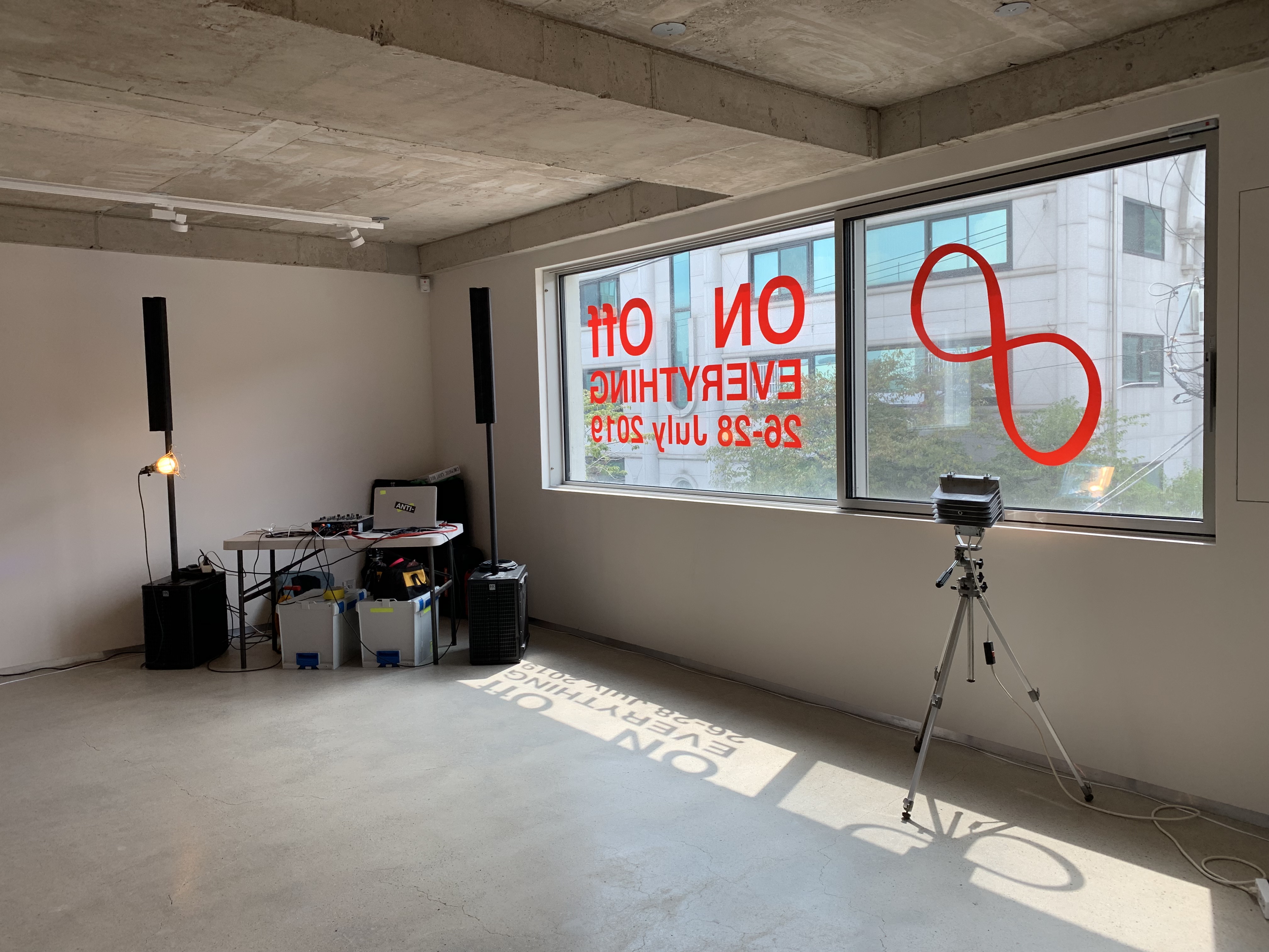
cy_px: 476
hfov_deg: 67.3
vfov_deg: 53.1
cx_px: 634
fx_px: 953
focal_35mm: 26
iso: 25
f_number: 1.8
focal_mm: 4.25
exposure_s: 1/121
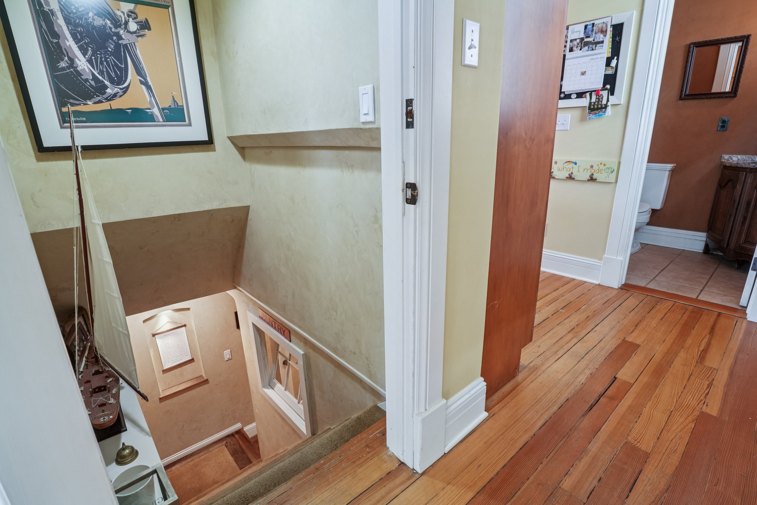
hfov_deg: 95.0
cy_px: 252
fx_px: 347
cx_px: 378
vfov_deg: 72.0
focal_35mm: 16
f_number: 8
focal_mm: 11
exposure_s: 1/8
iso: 400
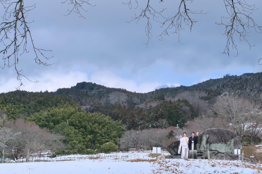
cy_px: 85
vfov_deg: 24.2
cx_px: 119
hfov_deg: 35.6
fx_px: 408
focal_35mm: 56
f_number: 11
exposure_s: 1/320
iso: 800
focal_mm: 34
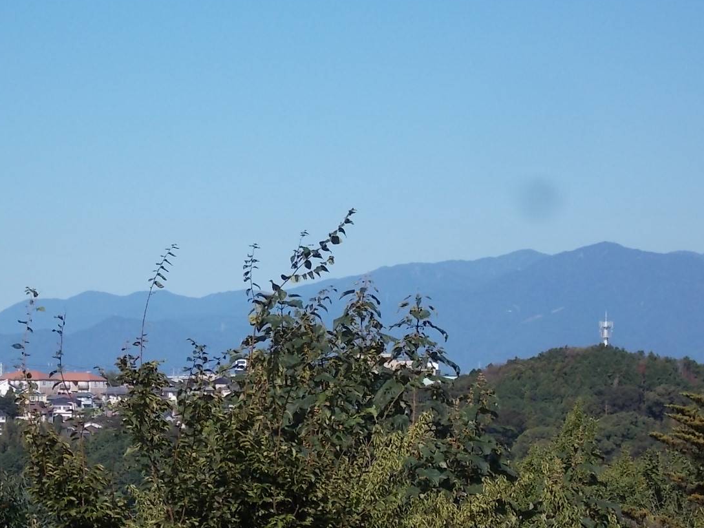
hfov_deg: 11.9
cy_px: 296
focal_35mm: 166
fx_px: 3376
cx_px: 232
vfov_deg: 8.9
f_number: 6
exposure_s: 1/400
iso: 80
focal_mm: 20.1
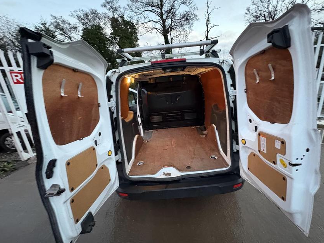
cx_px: 171
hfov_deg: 98.1
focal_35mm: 15
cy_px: 122
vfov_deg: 81.7
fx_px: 140
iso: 1250
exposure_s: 1/30
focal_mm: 2.22
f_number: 2.2
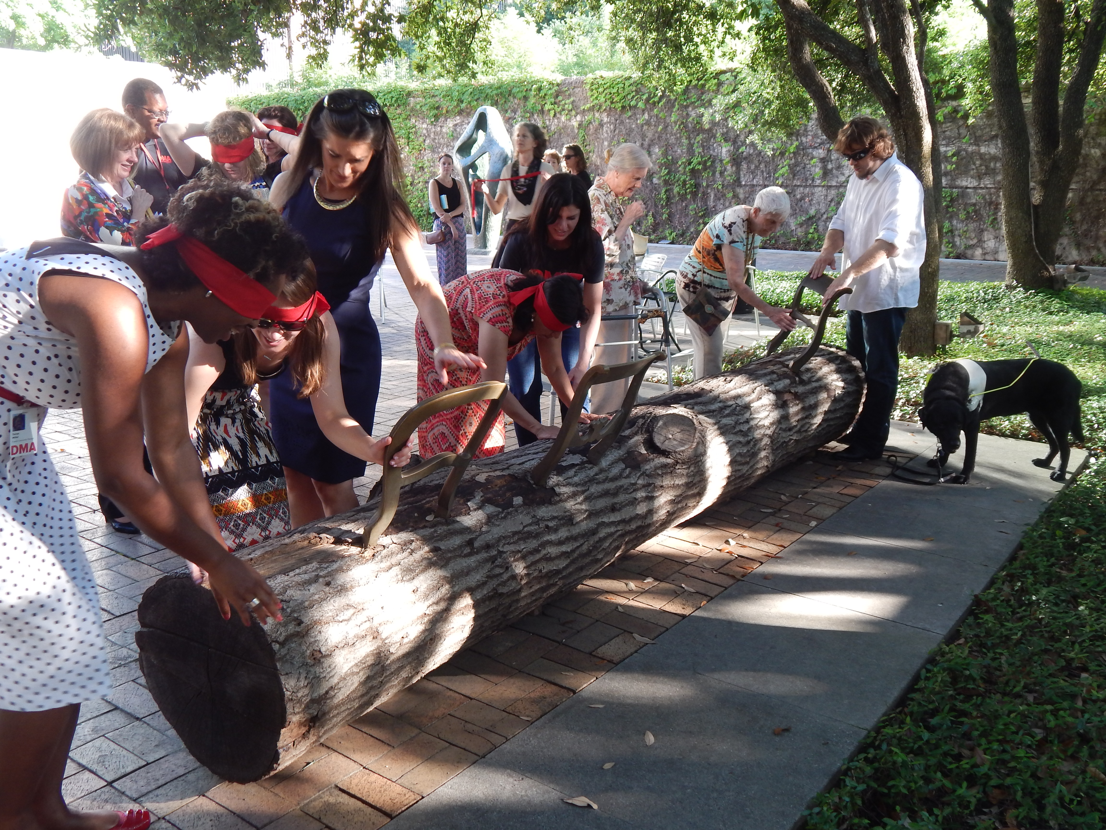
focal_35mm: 31
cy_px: 415
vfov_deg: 45.4
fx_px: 990
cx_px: 553
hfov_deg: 58.4
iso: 125
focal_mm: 5.6
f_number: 3.2
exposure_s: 1/40
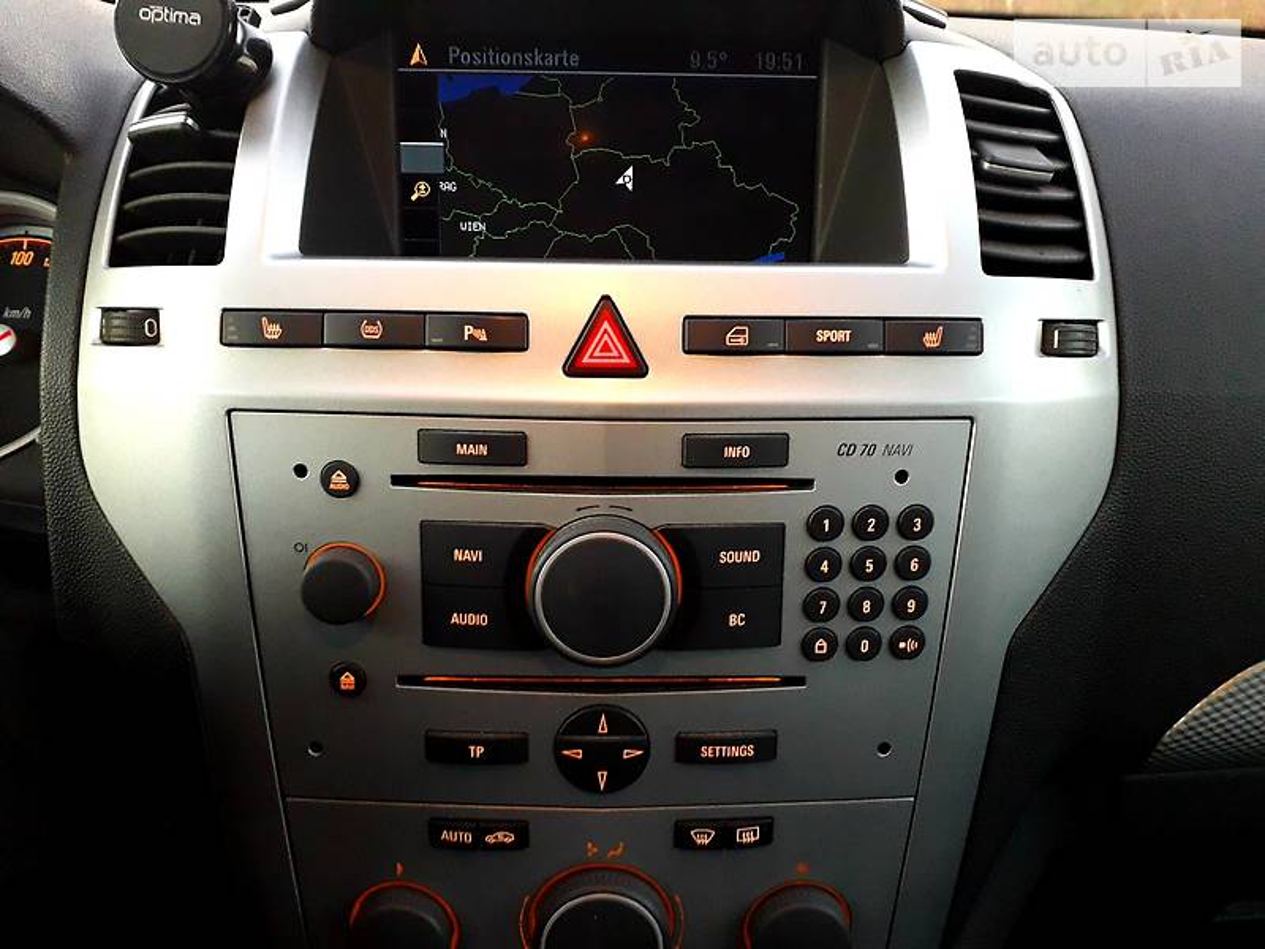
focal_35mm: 27
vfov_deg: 51.4
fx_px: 987
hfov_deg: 65.3
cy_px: 474
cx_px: 632
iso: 320
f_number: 1.9
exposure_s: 1/25
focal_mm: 3.6
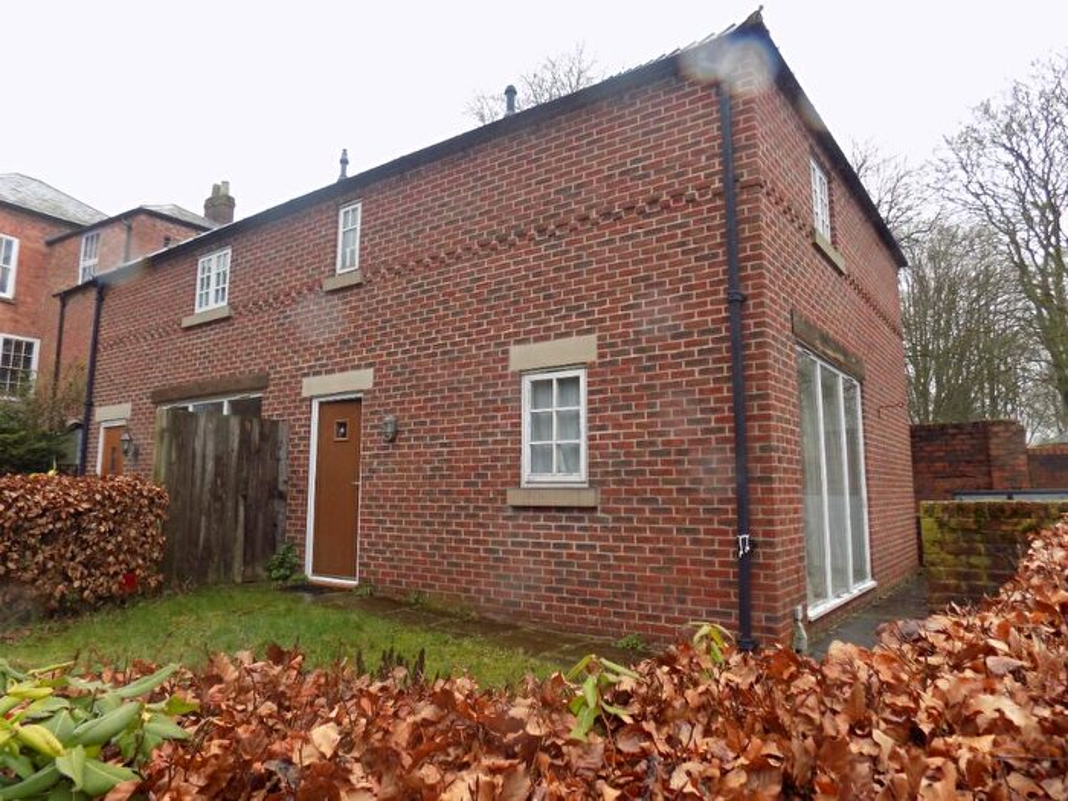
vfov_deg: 58.9
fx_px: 710
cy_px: 400
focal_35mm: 23
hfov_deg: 73.9
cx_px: 534
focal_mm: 4
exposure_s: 1/125
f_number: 3.1
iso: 80
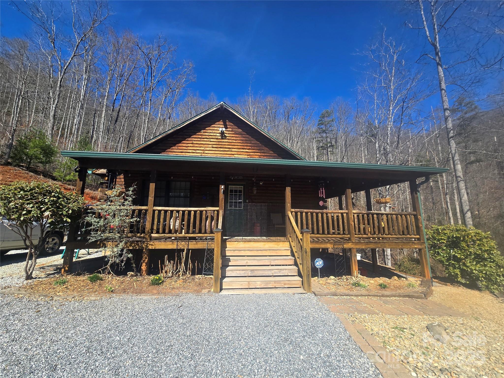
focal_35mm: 13
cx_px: 252
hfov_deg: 106.2
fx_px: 189
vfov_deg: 89.9
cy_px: 189
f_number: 2.2
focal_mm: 2.2
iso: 50
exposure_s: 1/1314
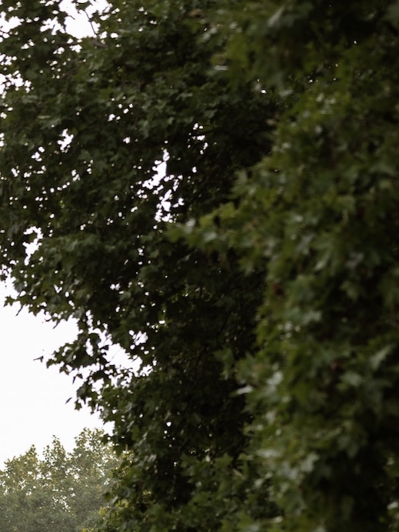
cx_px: -51
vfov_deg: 7.3
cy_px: 847
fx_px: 4088
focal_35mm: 266
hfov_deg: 5.6
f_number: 2
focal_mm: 85
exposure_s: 1/1000
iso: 100
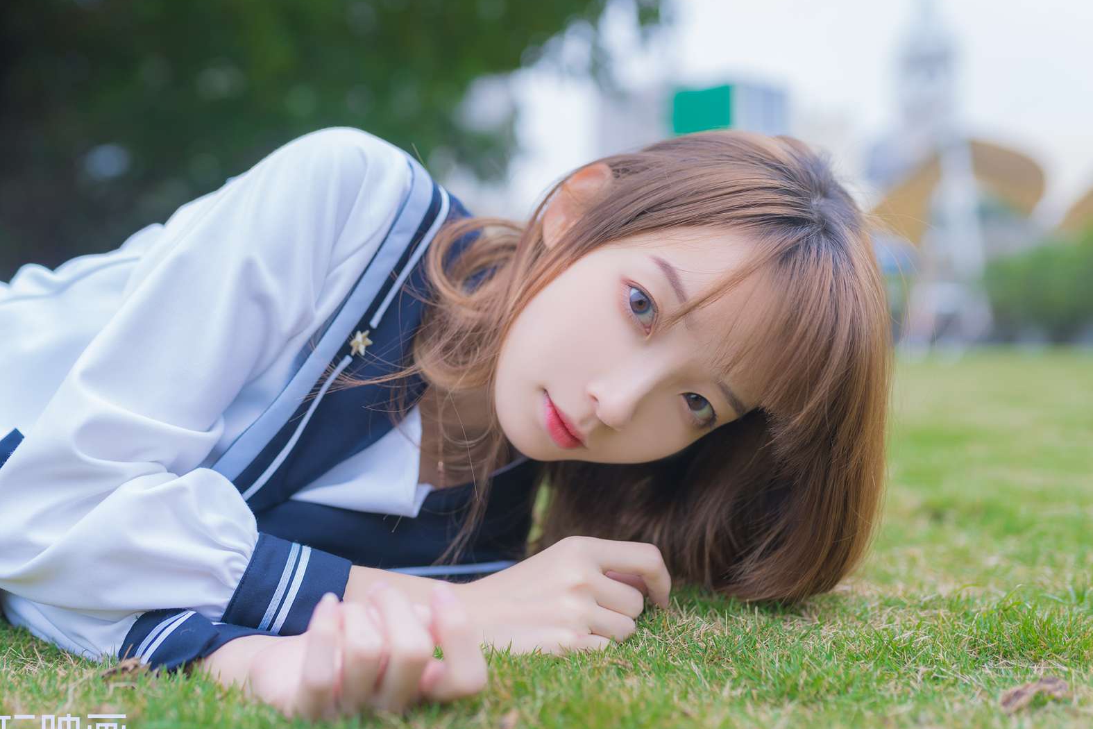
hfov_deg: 48.4
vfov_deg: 33.4
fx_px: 1214
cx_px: 480
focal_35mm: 40
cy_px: 385
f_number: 2
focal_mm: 35
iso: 100
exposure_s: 1/500
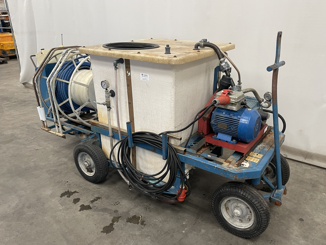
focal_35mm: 27
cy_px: 121
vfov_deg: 51.4
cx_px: 166
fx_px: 254
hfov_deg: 65.3
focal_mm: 5.1
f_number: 1.6
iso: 125
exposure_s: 1/69
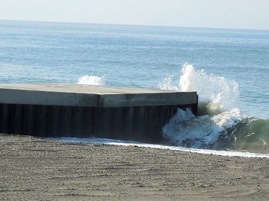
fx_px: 1561
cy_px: 122
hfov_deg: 9.9
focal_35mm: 201
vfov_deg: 7.4
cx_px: 134
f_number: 4.9
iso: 125
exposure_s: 1/500
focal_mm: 27.2
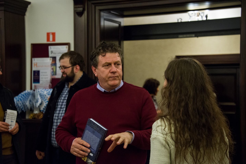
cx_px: 123
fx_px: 492
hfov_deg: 28.1
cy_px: 82
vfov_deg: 18.9
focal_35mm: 72
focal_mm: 72
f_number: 5
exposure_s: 1/60
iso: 2000
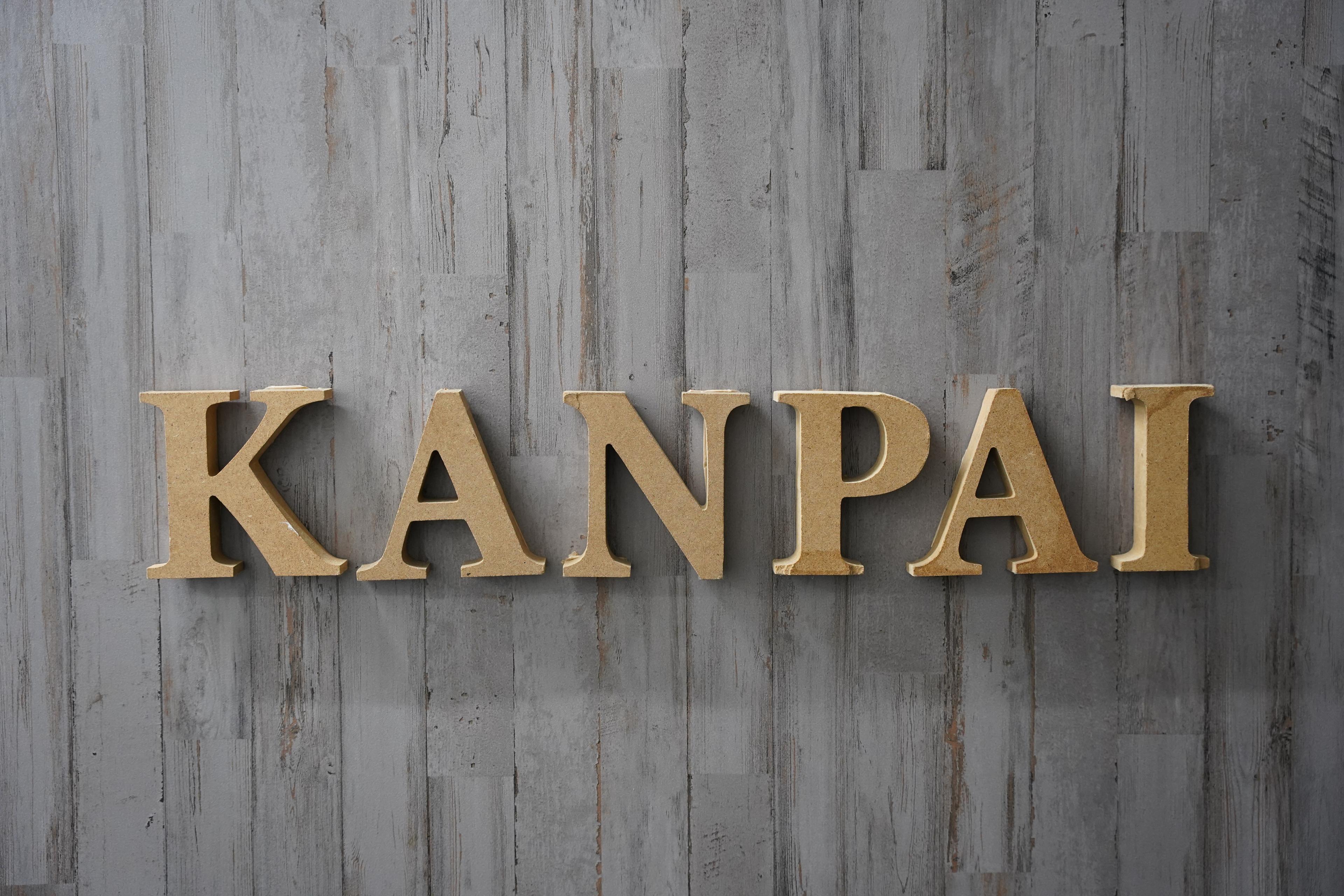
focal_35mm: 46
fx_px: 1706
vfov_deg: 29.4
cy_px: 448
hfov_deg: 43.0
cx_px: 672
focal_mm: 45.7
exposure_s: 1/125
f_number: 3.2
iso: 2500
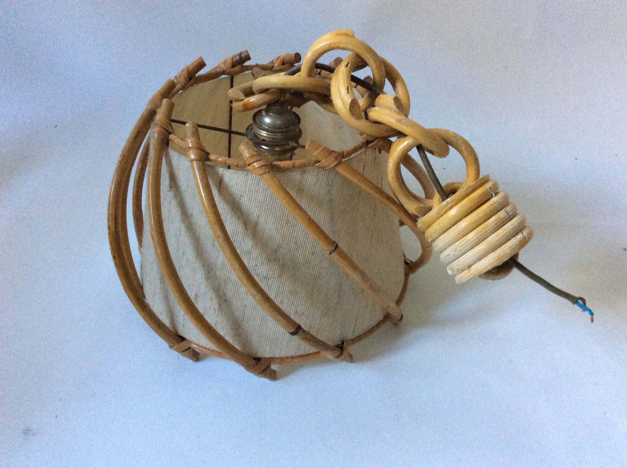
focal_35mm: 32
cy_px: 234
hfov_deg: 56.9
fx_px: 579
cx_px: 314
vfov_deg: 44.1
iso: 200
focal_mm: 3.3
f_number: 2.4
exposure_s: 1/25
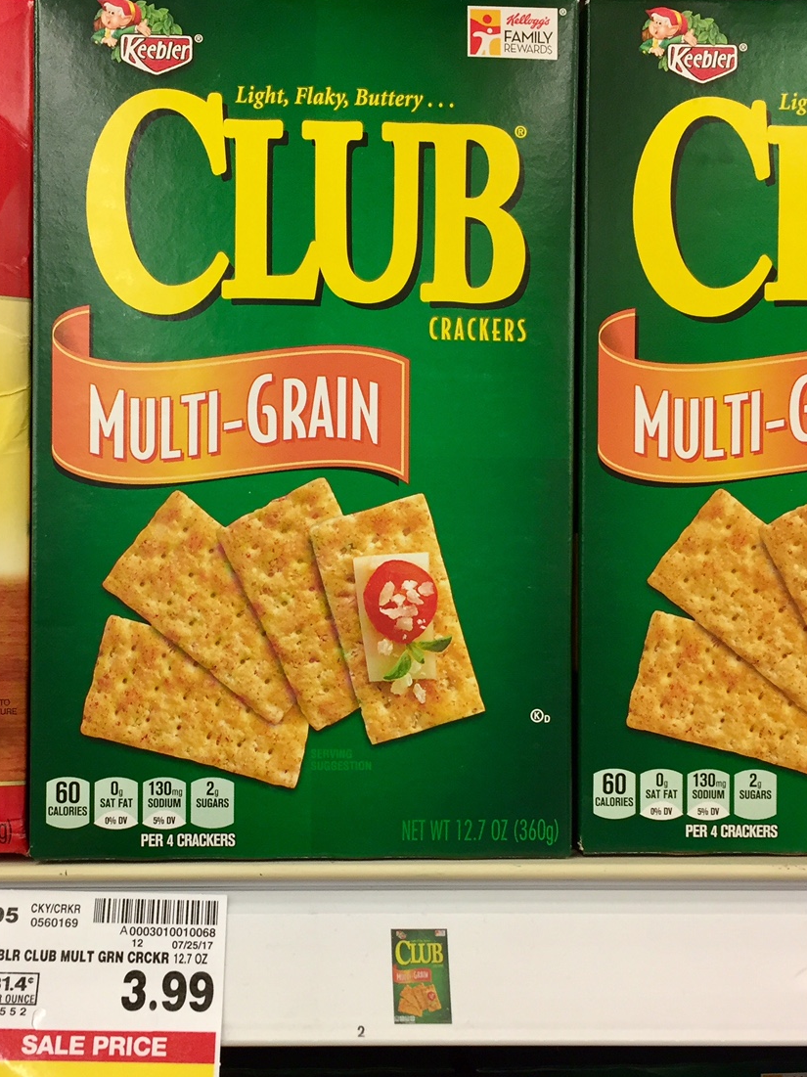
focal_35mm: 43
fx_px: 1337
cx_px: 304
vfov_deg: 43.8
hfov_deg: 33.4
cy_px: 601
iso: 64
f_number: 2.2
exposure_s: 1/30
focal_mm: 4.15
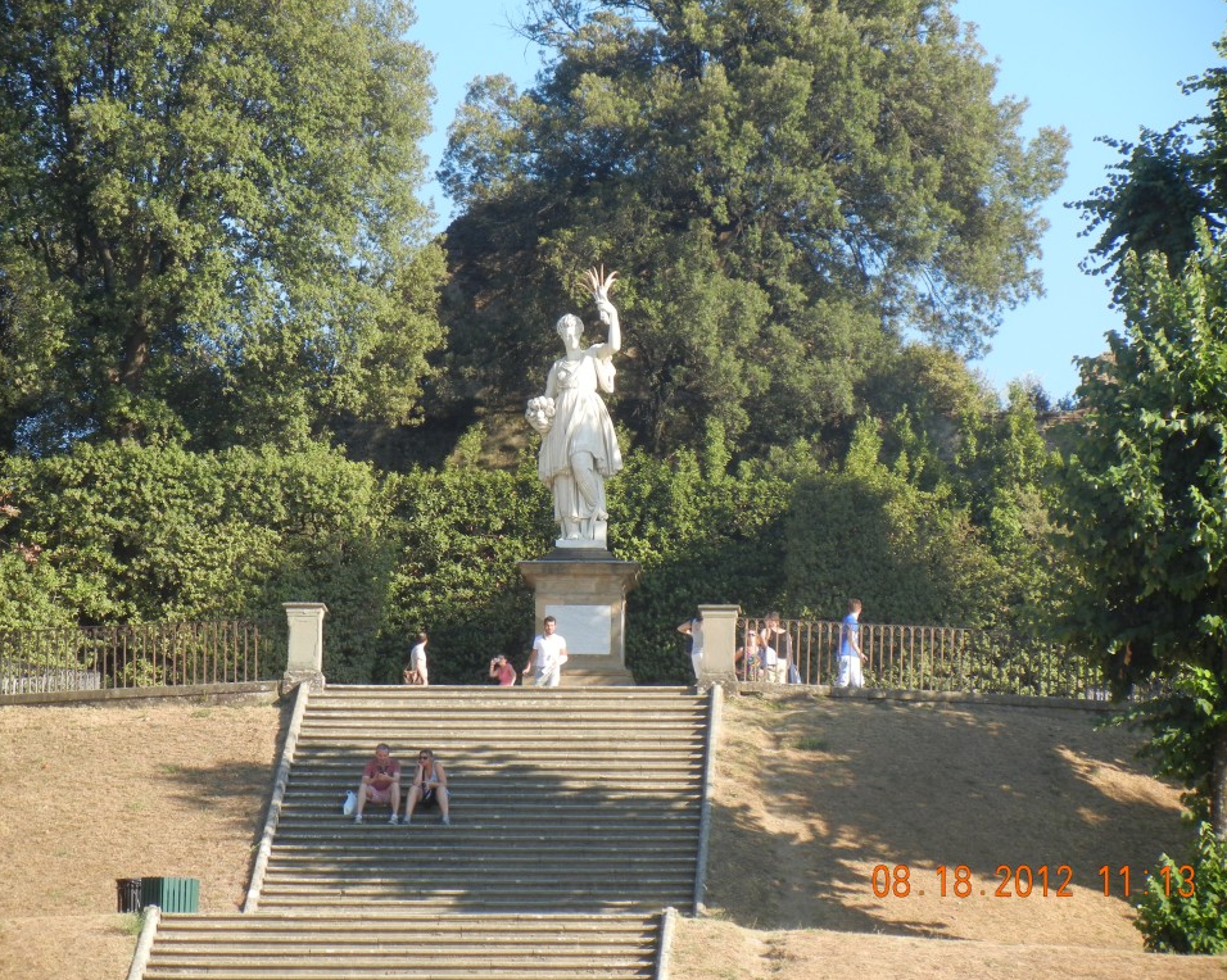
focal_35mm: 182
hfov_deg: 10.6
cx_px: 619
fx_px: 6607
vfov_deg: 8.5
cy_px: 491
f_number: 4.6
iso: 160
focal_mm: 31.4
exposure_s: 1/295
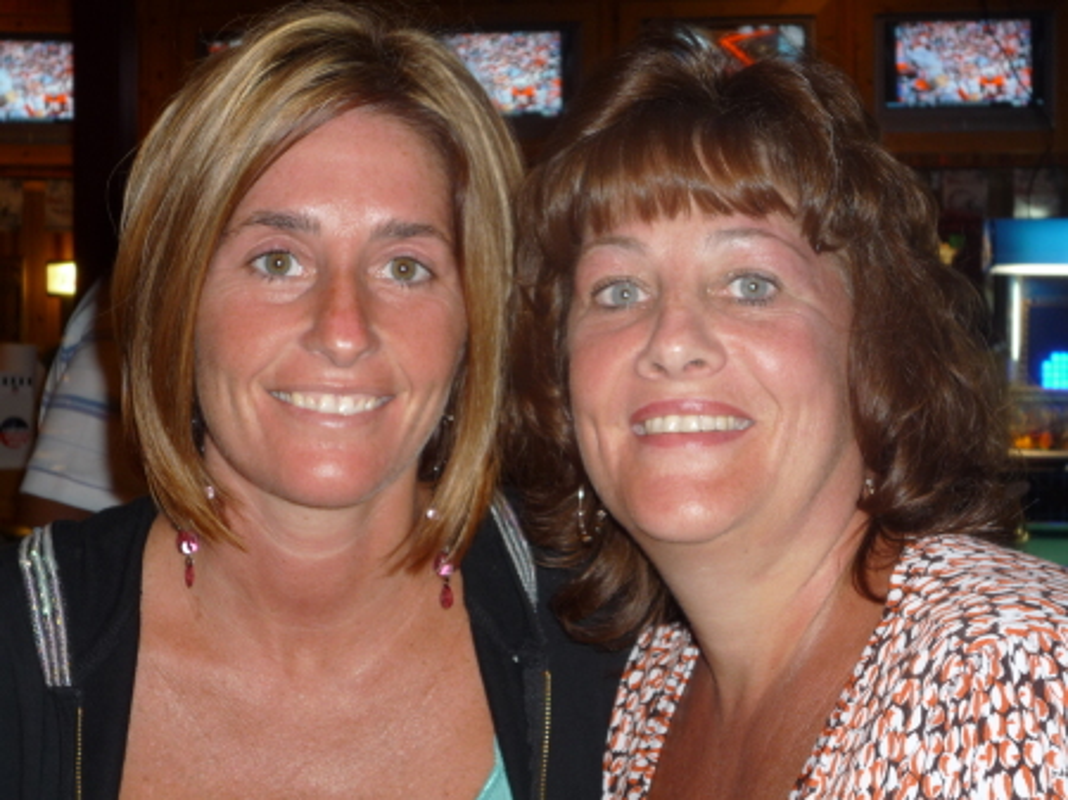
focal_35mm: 57
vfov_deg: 25.6
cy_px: 400
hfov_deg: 33.8
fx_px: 1758
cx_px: 534
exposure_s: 1/40
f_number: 5.2
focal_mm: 10
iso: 100
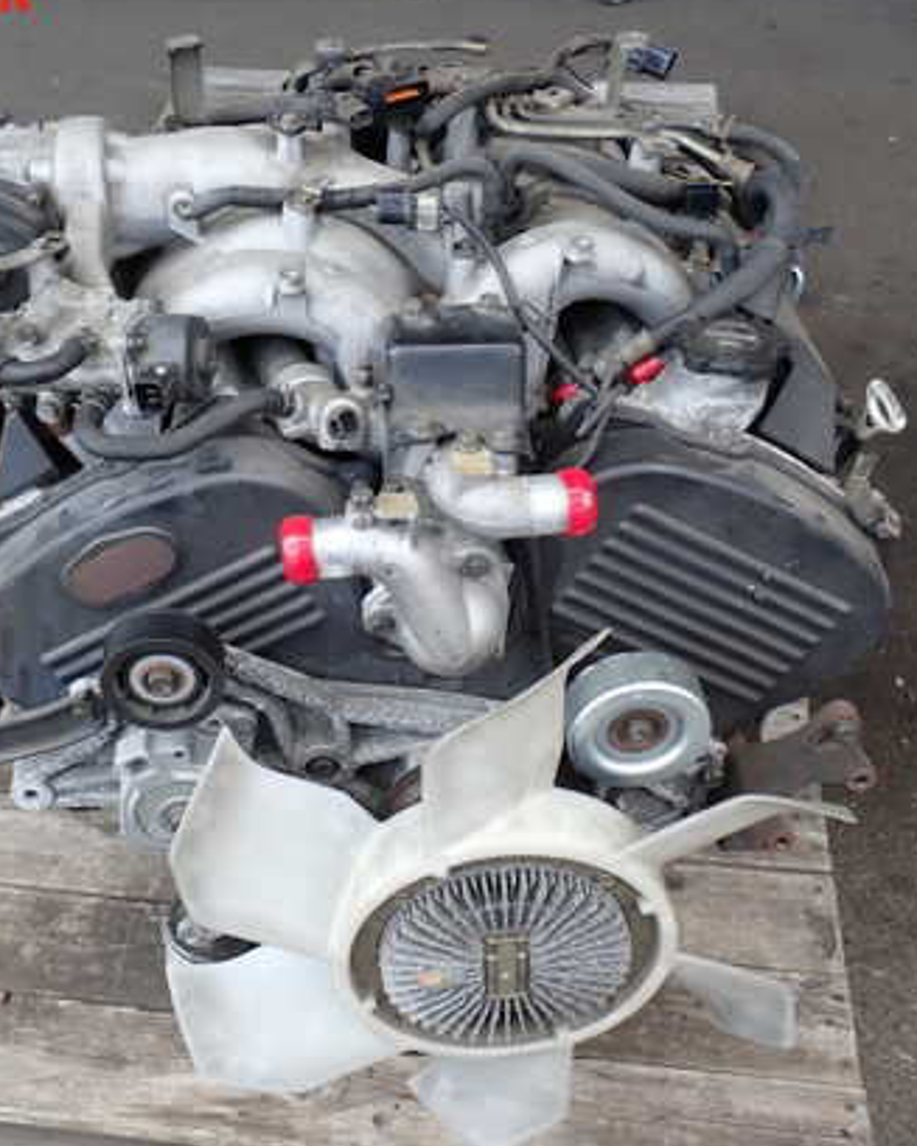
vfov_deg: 42.9
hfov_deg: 34.8
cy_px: 588
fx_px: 1459
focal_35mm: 43
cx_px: 362
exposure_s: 1/80
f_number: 3.2
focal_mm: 5.4
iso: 100
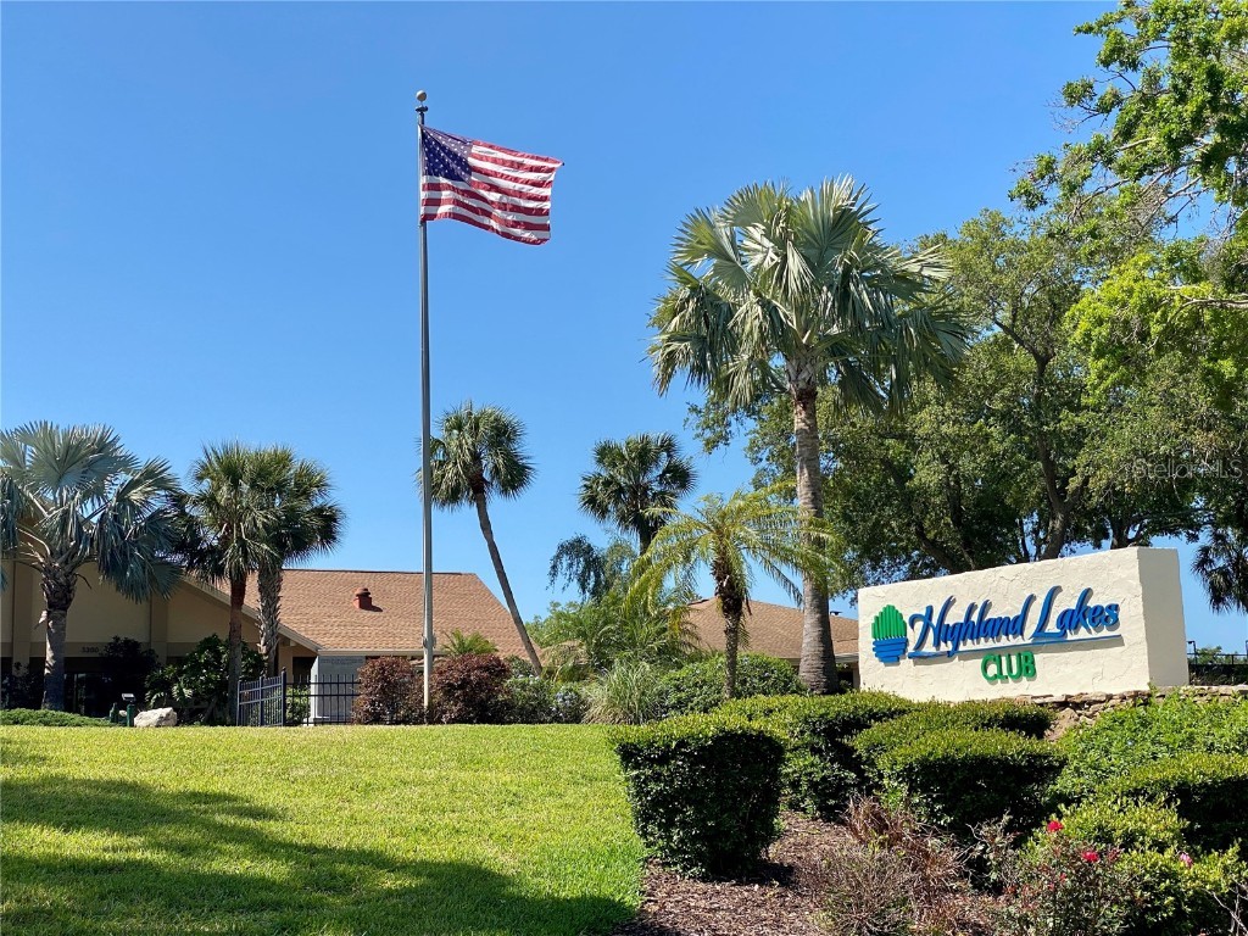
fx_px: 1875
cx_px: 624
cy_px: 468
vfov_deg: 28.0
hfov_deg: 36.8
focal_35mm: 52
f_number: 2
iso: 20
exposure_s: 1/1261
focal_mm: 6
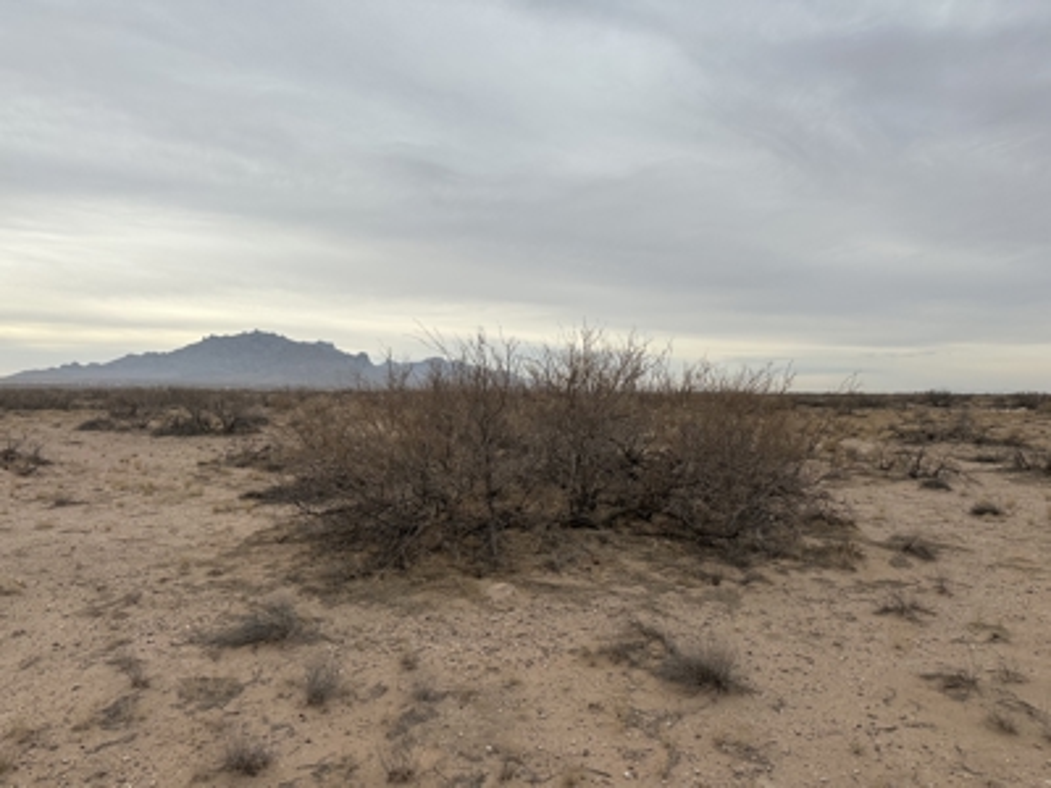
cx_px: 526
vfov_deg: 56.8
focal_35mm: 24
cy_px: 394
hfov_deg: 71.6
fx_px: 729
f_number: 1.78
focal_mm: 6.86
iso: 80
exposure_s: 1/2469
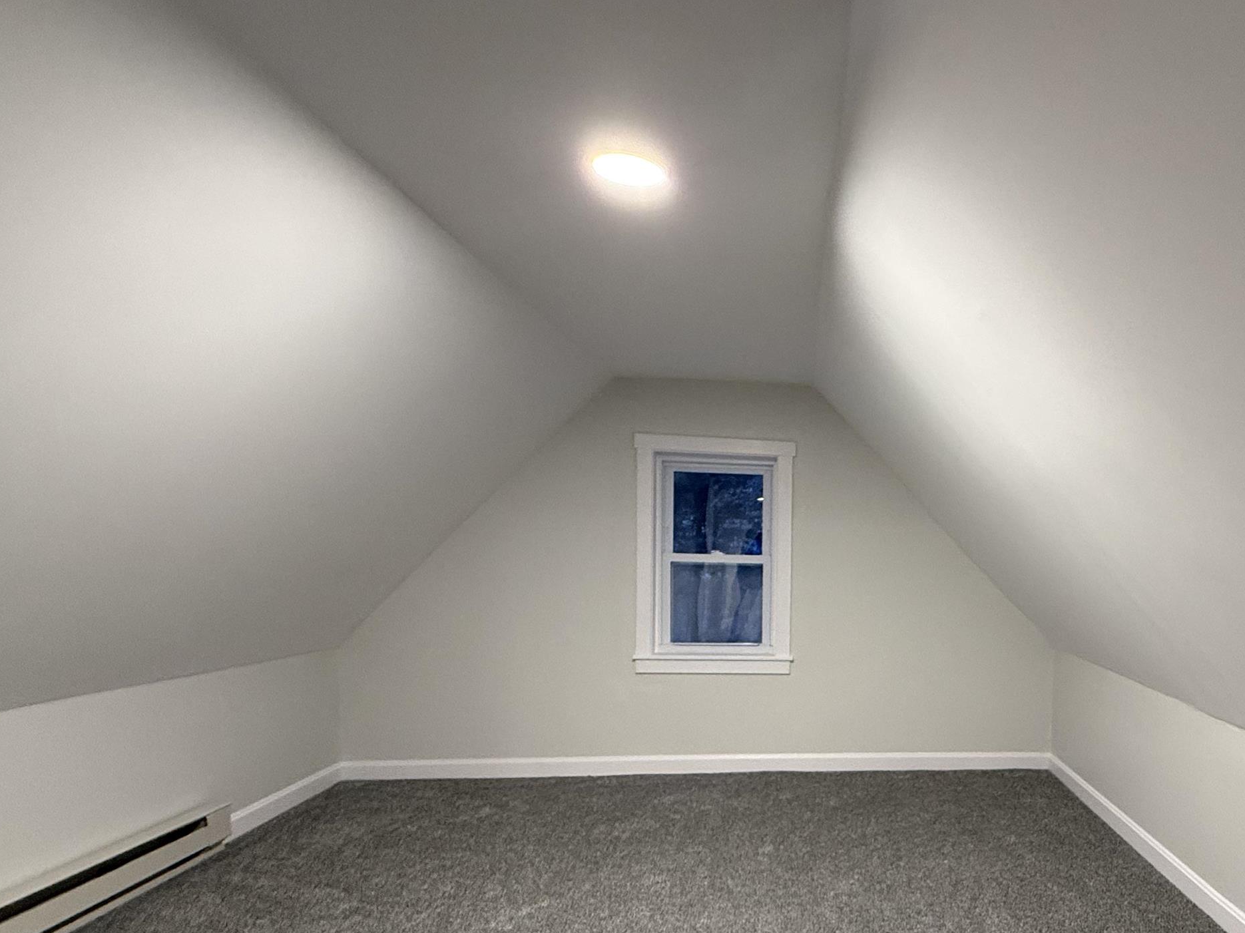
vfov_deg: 57.7
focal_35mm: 23
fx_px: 827
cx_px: 907
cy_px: 616
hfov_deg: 69.9
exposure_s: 1/60
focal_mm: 2.22
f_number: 2.2
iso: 400
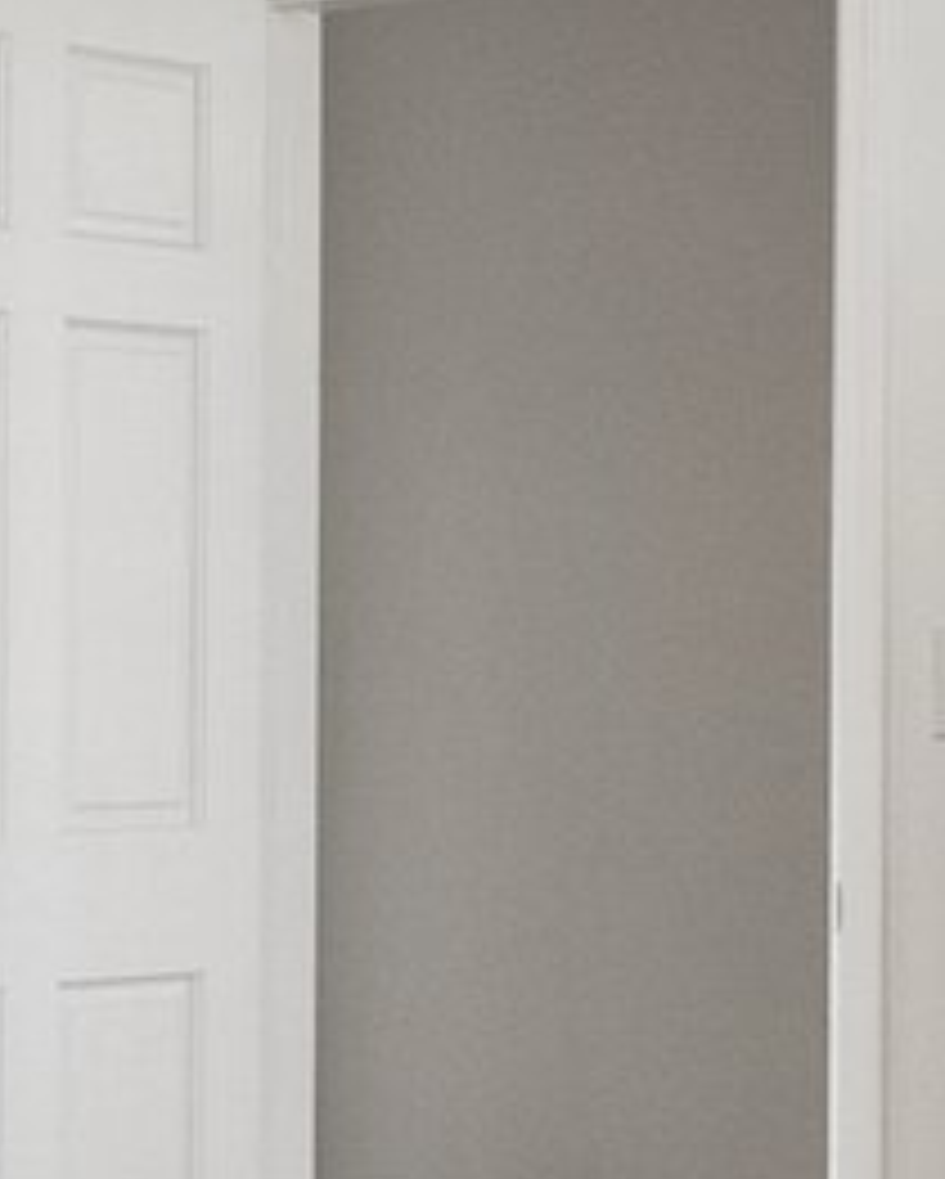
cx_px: -58
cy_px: 830
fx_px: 3841
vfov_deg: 17.4
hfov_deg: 13.8
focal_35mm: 110
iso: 800
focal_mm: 10
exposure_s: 1/15
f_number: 8
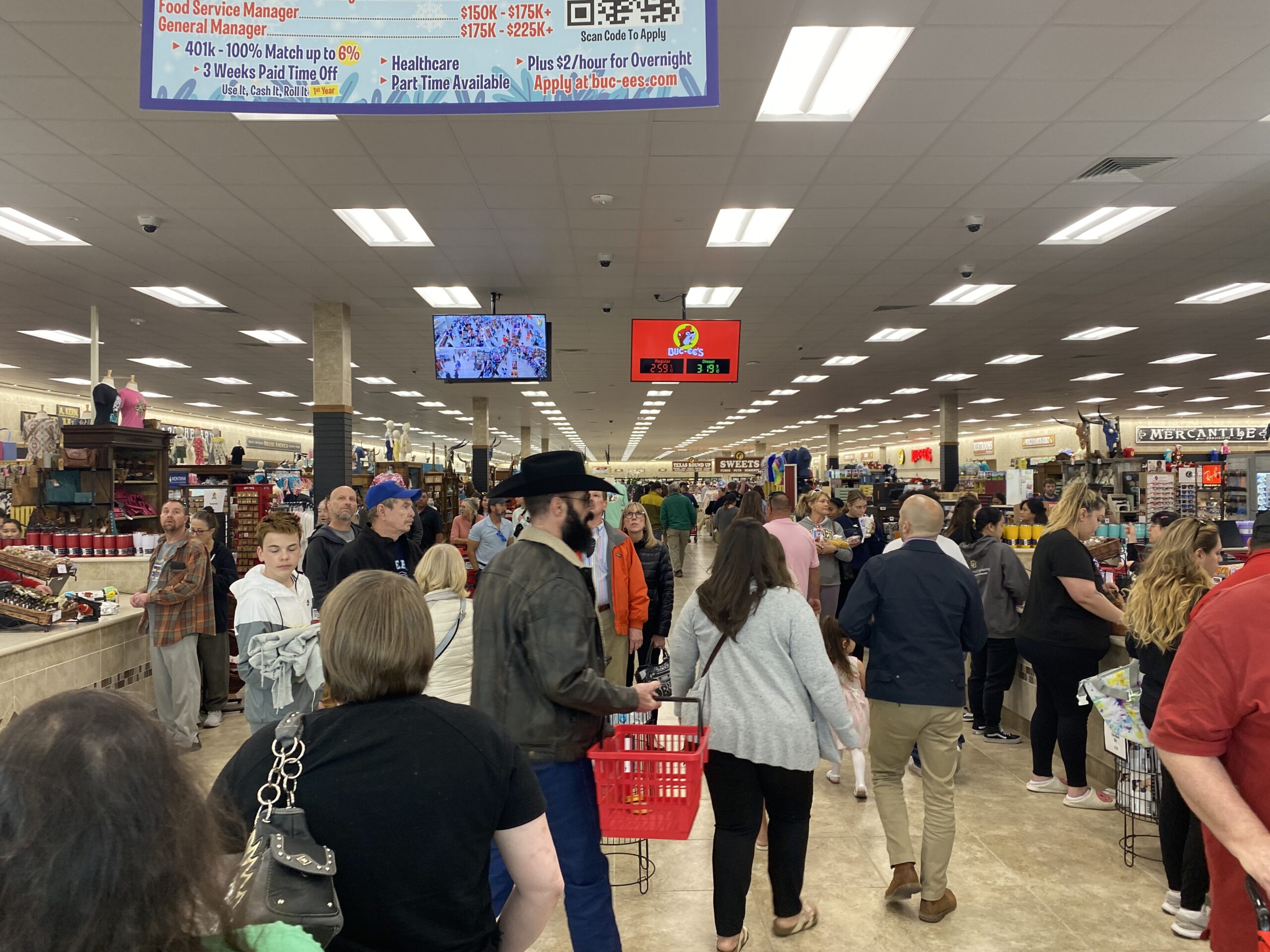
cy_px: 476
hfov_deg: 67.3
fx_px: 954
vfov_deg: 53.1
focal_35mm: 26
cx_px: 635
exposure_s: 1/120
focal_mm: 4.25
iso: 100
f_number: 1.8
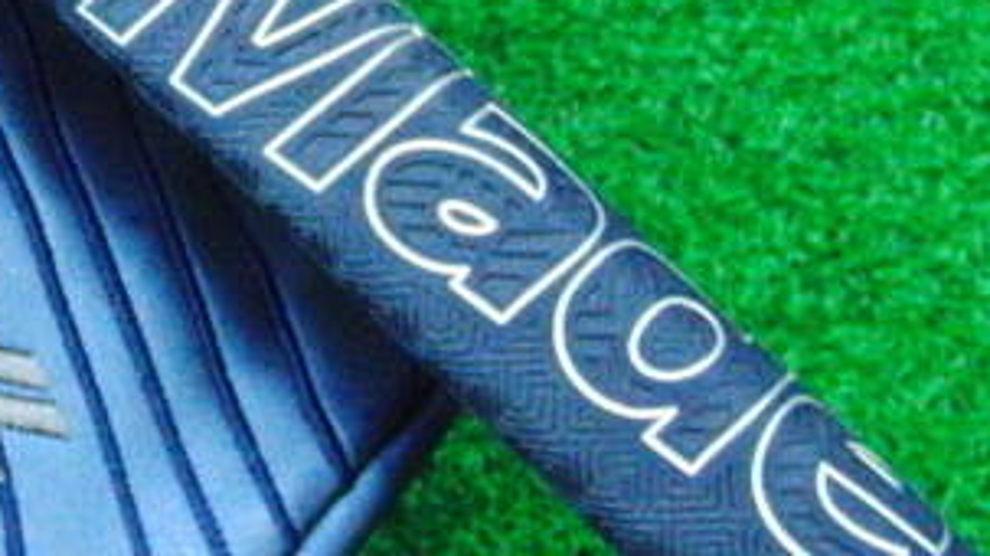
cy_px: -72
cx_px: 160
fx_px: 2597
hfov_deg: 21.2
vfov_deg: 12.0
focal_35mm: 99
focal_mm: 7.54
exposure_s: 1/160
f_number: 3.7
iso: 3200
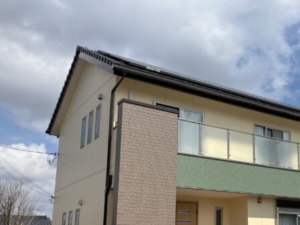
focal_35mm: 45
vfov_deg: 31.7
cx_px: 236
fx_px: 390
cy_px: 165
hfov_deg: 40.5
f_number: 1.8
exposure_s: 1/3247
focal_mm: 3.99
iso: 32
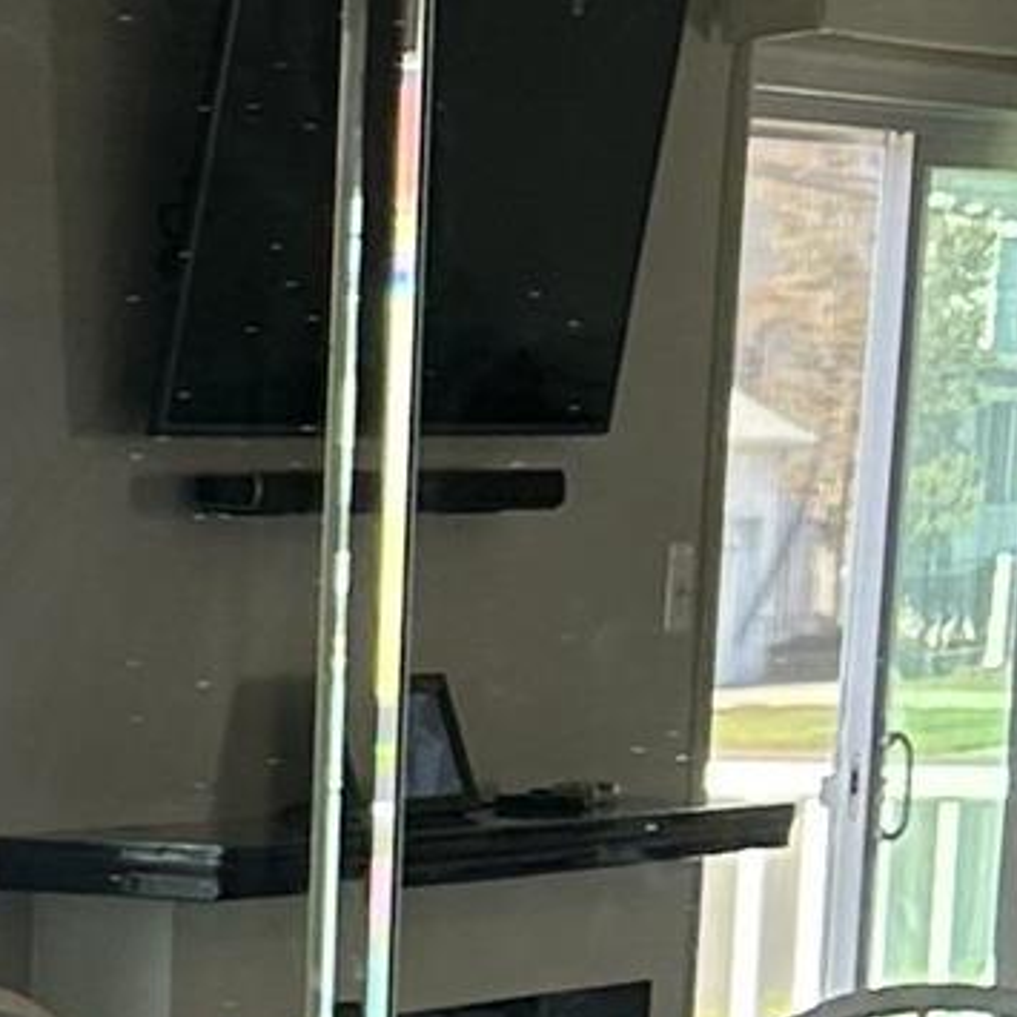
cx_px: -2051
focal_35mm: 199
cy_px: 1006
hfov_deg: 7.7
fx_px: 6615
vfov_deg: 8.7
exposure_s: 1/264
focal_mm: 5.7
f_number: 1.5
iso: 40
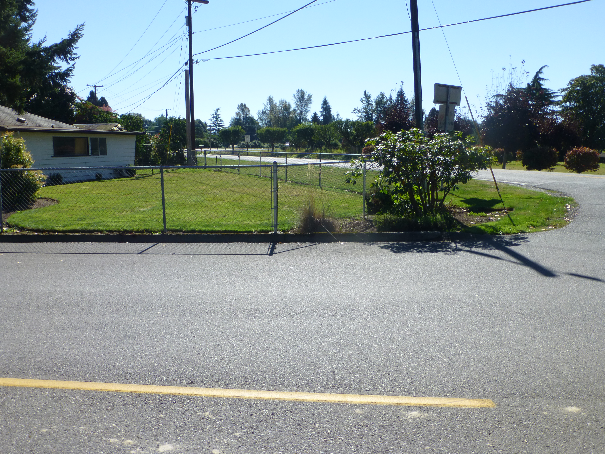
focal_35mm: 30
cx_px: 302
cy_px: 227
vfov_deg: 46.8
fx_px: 524
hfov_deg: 60.0
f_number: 4
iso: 100
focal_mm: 5.4
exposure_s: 1/1000
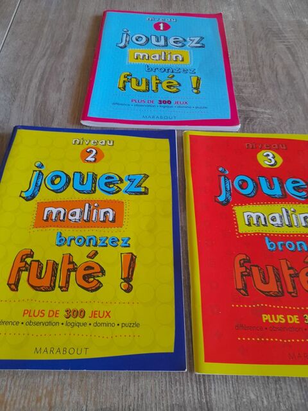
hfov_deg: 54.9
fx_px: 297
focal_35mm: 25
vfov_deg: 69.4
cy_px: 206
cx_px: 154
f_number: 2
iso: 160
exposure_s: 1/50
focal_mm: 4.6
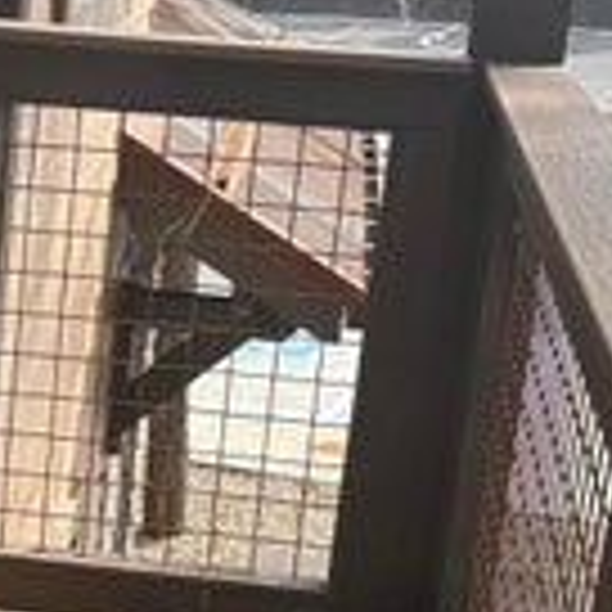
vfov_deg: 16.1
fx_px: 2160
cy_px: 414
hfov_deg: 15.3
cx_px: -207
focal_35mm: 108
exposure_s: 1/629
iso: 64
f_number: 1.6
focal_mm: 5.96
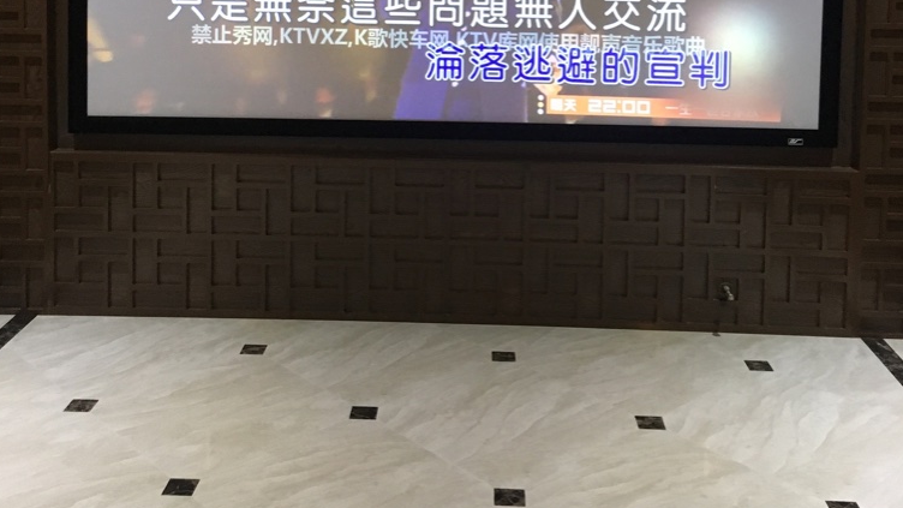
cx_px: 444
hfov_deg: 47.4
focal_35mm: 43
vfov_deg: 26.1
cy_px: -14
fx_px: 1030
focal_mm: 4.15
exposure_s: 1/25
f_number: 2.2
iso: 200
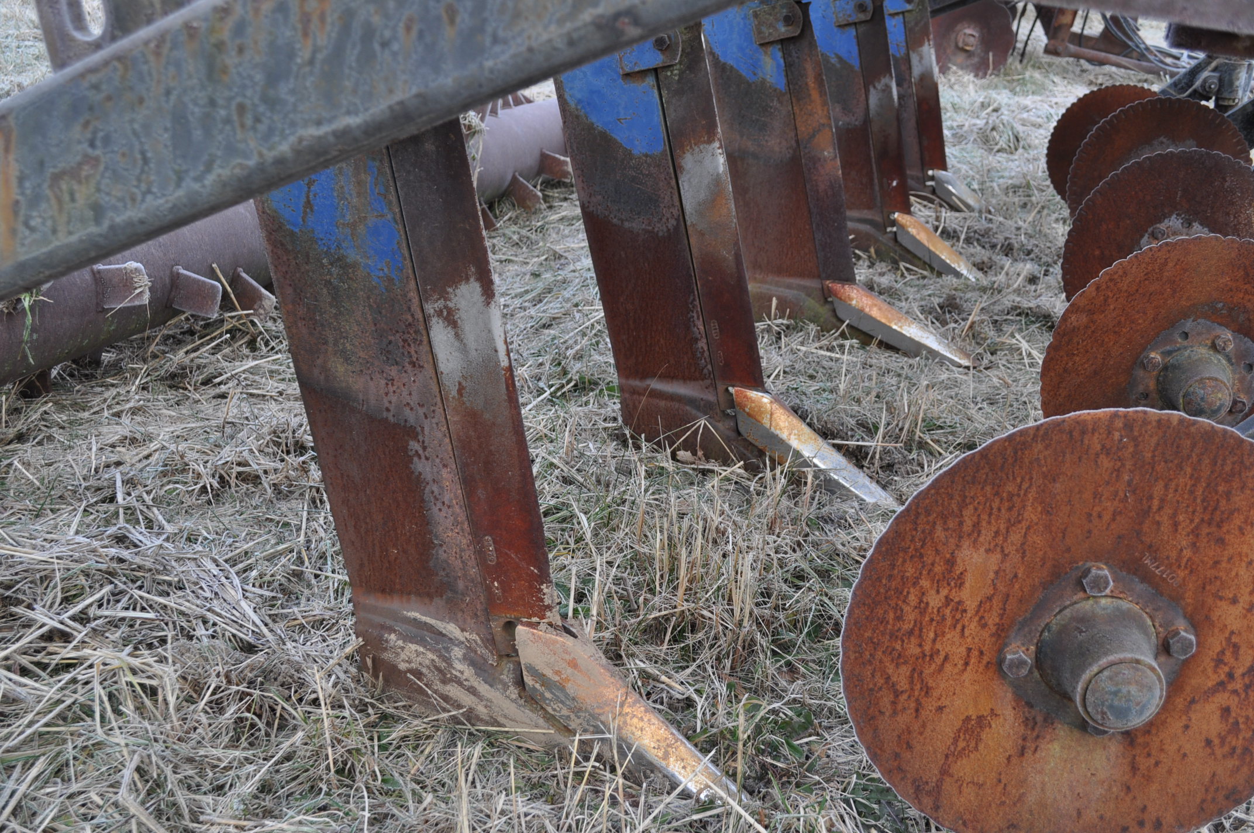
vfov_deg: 34.1
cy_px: 416
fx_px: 1357
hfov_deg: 49.6
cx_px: 627
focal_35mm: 39
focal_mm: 26
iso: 200
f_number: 5.6
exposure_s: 1/125
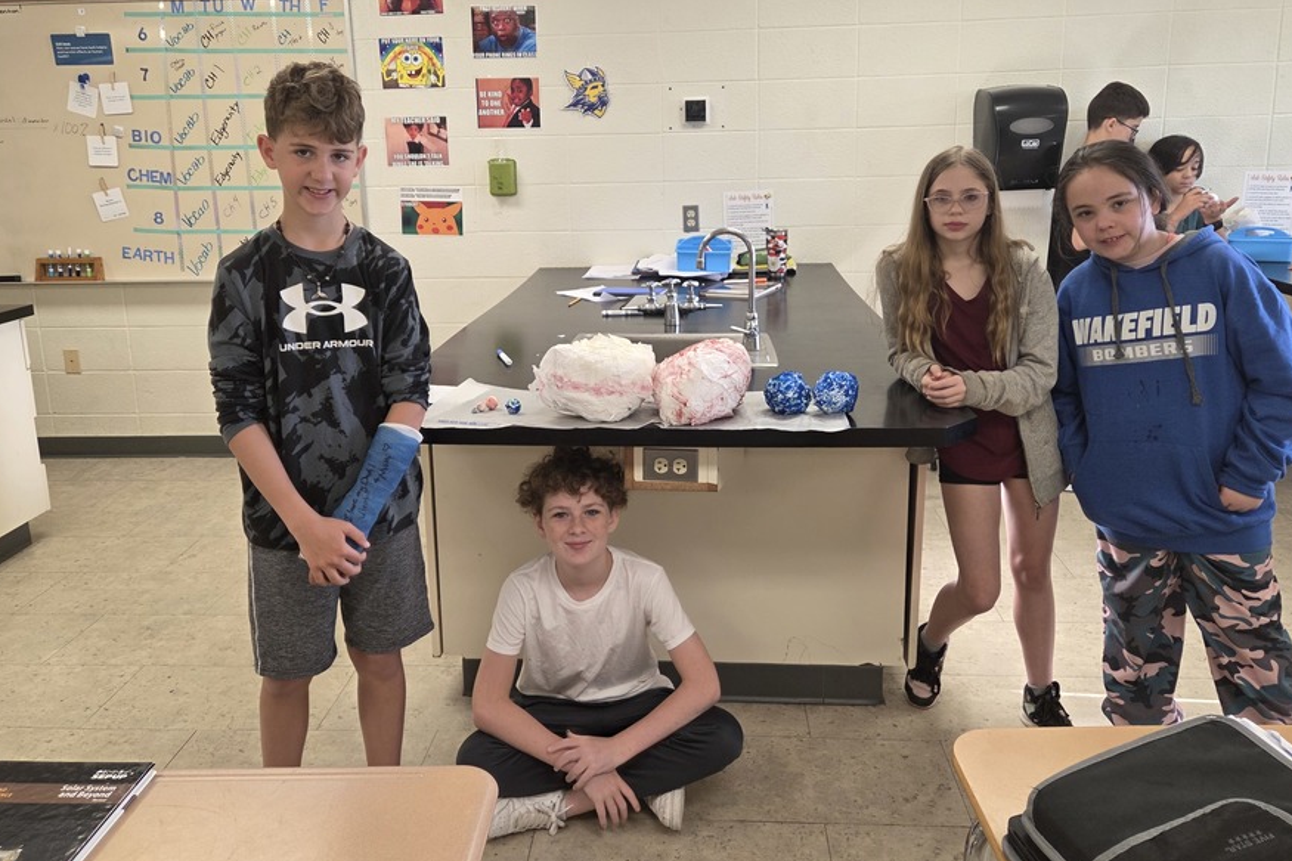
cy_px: 340
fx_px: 1005
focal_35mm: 28
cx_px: 651
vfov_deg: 46.1
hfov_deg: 65.5
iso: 125
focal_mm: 5.4
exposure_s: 1/120
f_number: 1.8
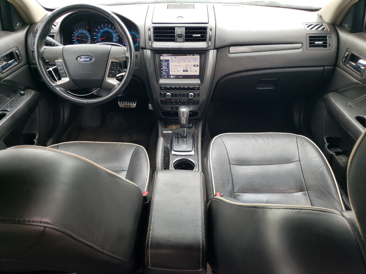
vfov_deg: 53.1
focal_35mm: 26
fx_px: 275
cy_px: 137
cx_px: 183
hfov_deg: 67.3
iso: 50
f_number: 1.5
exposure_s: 1/145
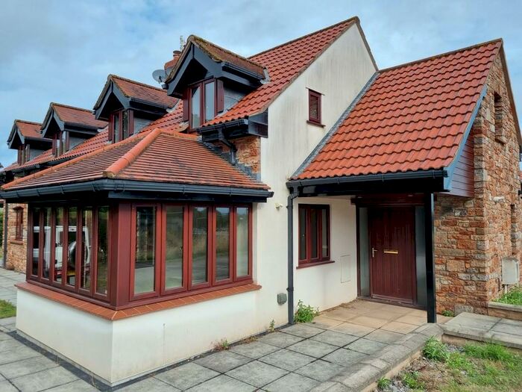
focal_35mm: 26
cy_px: 196
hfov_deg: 67.3
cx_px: 261
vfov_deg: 53.1
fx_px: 392
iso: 50
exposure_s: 1/878
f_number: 1.8
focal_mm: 5.4
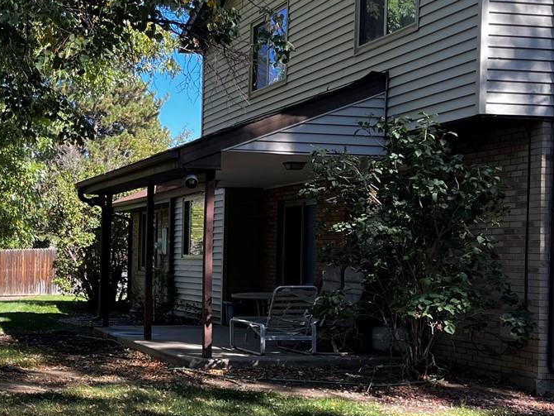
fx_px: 992
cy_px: 254
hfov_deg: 29.3
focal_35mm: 62
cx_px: 9
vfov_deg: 23.6
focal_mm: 5.1
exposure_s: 1/415
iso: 50
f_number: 1.6
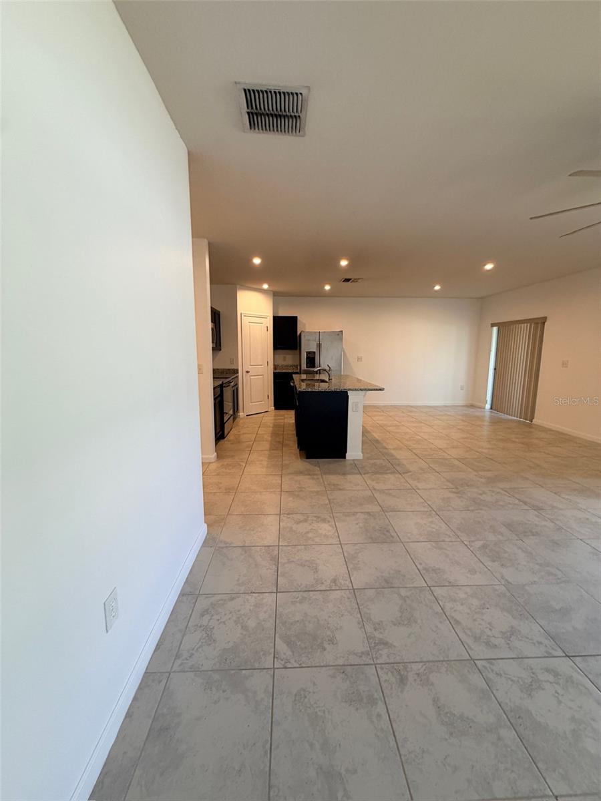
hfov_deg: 85.7
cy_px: 400
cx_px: 300
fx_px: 324
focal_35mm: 14
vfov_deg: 102.1
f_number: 2.2
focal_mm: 2.22
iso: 200
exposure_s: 1/120
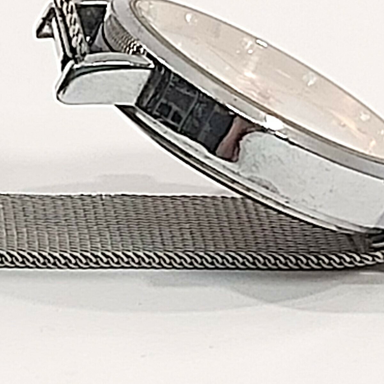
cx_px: -5
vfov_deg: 22.5
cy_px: 176
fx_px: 966
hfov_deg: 21.6
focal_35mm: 77
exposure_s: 1/100
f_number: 1.7
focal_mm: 3.92
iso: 64
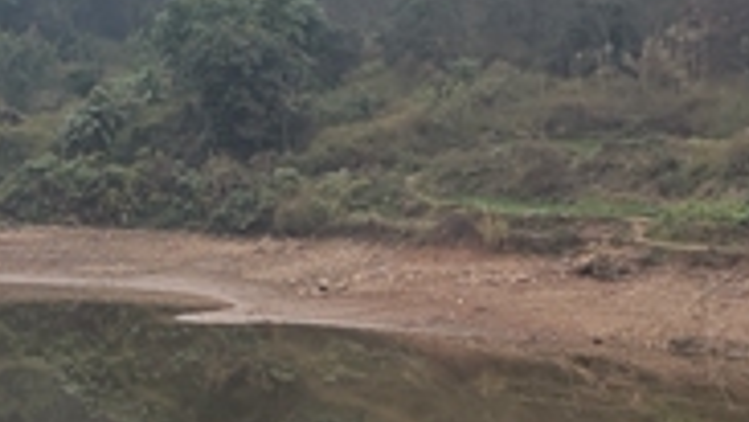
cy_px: 221
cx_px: -106
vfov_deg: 12.2
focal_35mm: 99
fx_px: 1966
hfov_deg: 20.4
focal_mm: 4.75
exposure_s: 1/324
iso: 50
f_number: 2.4
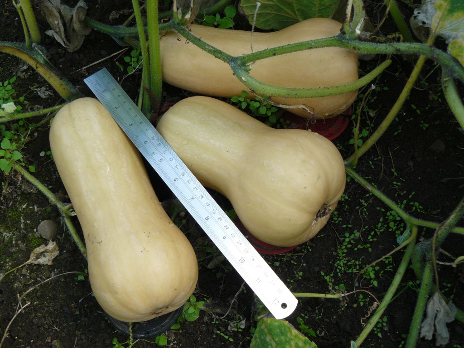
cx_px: 232
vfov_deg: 39.7
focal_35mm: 36
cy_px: 174
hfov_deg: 51.4
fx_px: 483
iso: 100
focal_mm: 6
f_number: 4
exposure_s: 1/100
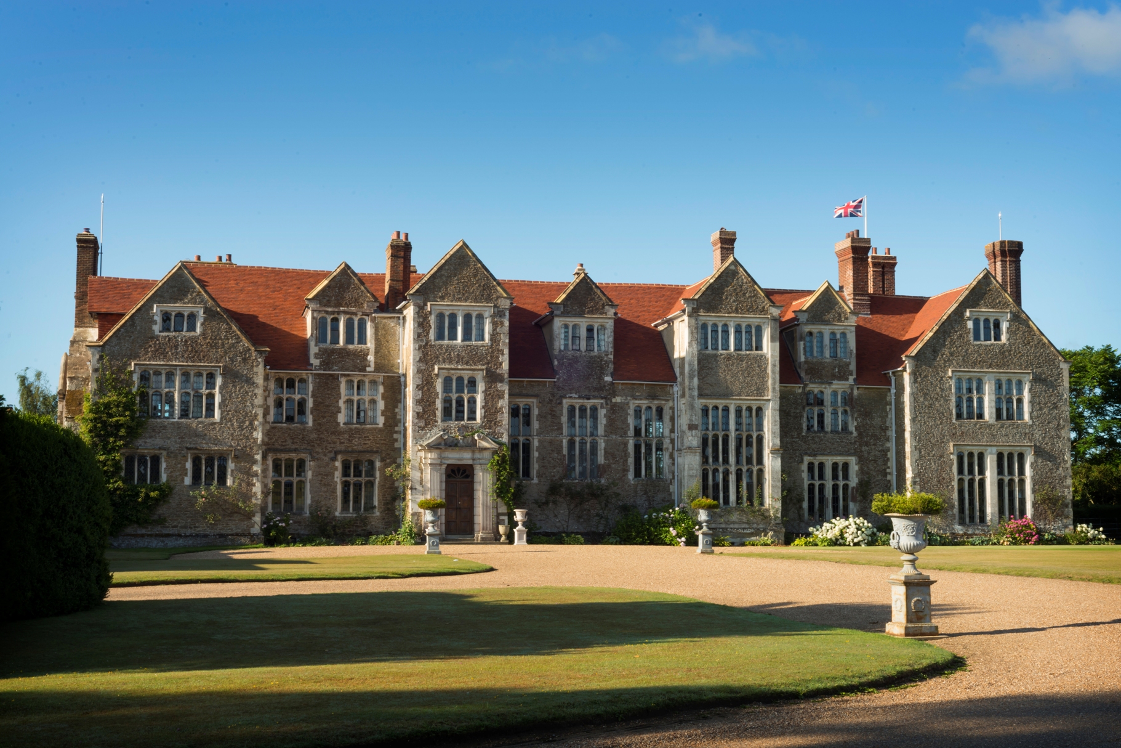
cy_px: 374
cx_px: 560
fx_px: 1557
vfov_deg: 27.0
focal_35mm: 50
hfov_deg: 39.6
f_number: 22
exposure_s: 1/25
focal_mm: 50
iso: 100
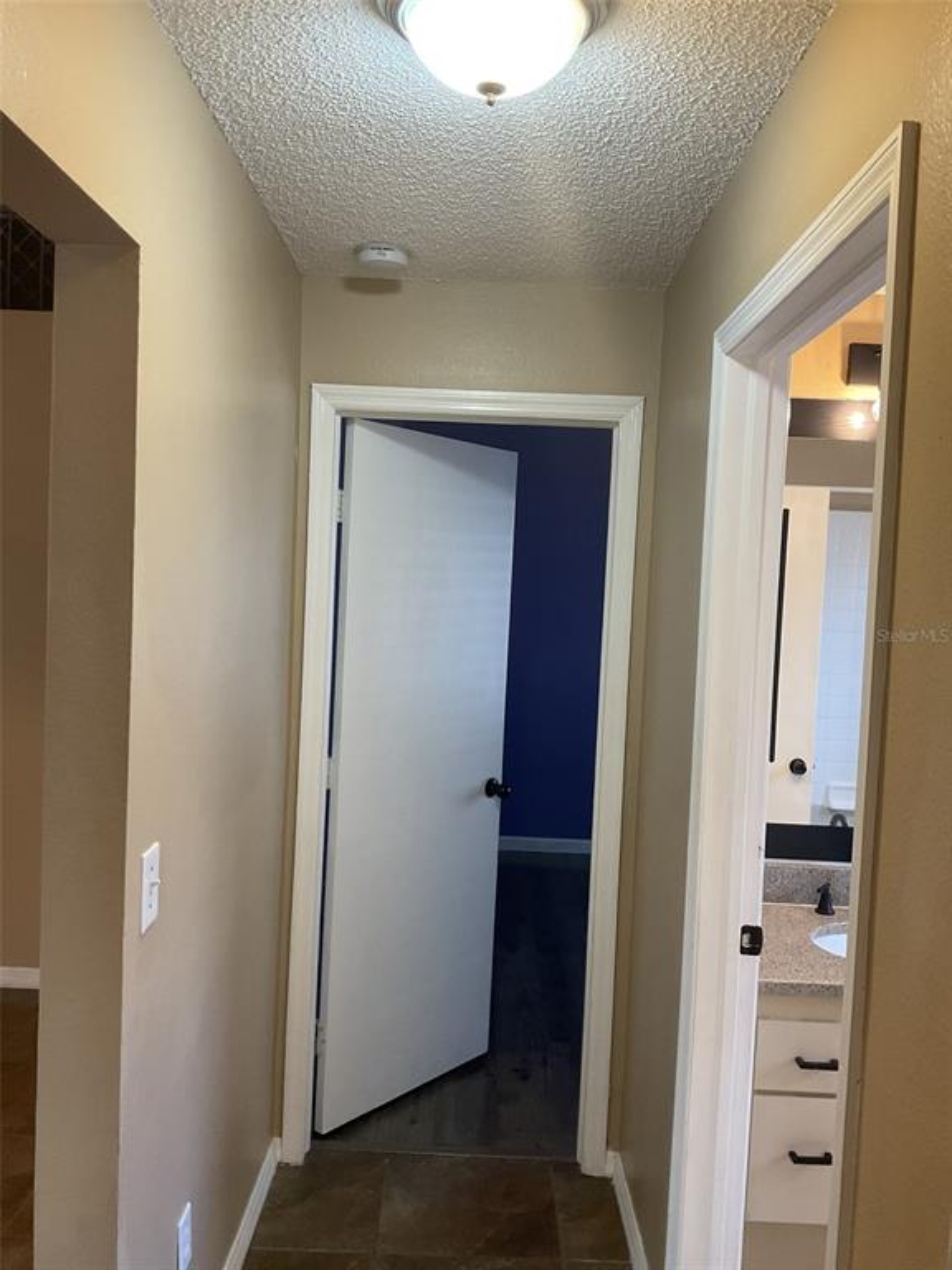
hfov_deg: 48.2
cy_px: 635
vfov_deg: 61.7
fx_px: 1063
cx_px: 476
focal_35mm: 29
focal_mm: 3
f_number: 1.8
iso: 80
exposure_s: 1/60
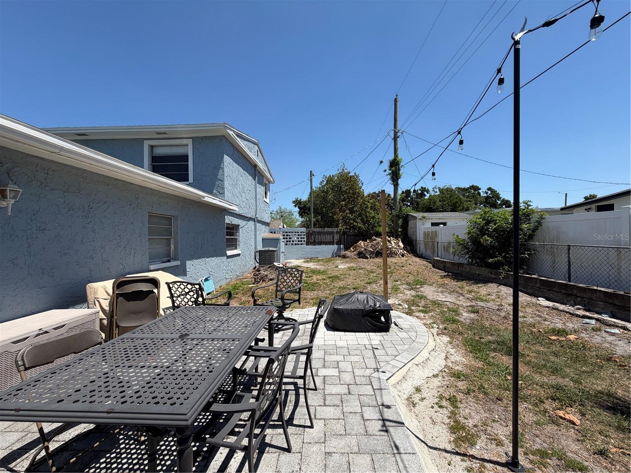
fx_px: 255
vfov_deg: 85.7
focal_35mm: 14
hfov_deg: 102.1
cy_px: 236
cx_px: 316
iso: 20
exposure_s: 1/901
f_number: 2.2
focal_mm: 2.22
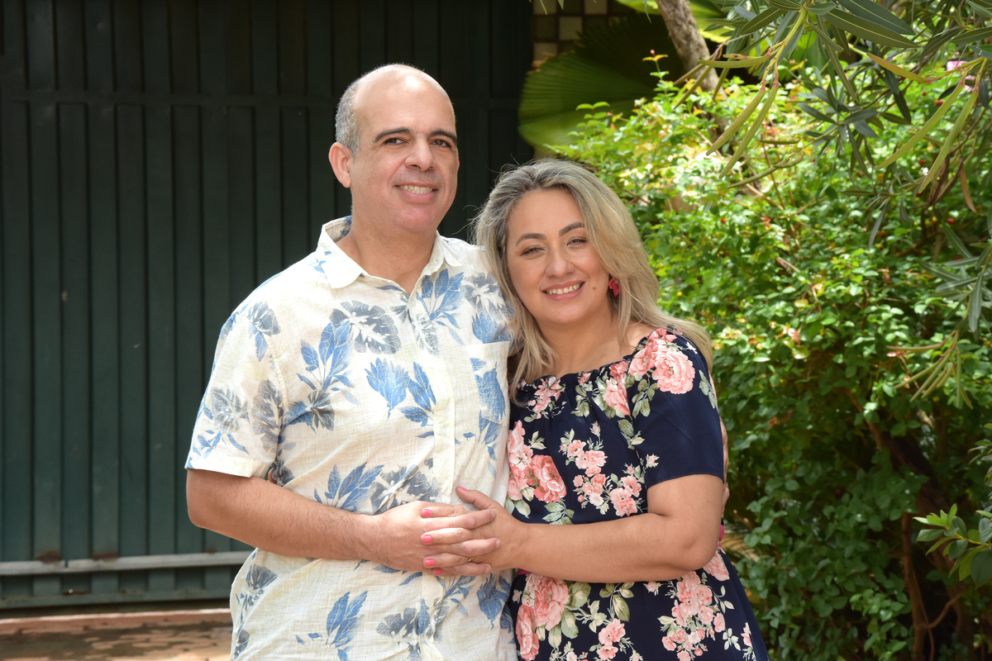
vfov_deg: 13.0
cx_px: 496
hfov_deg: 19.5
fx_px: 2893
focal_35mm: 105
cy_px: 330
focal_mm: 70
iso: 500
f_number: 10
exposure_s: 1/250
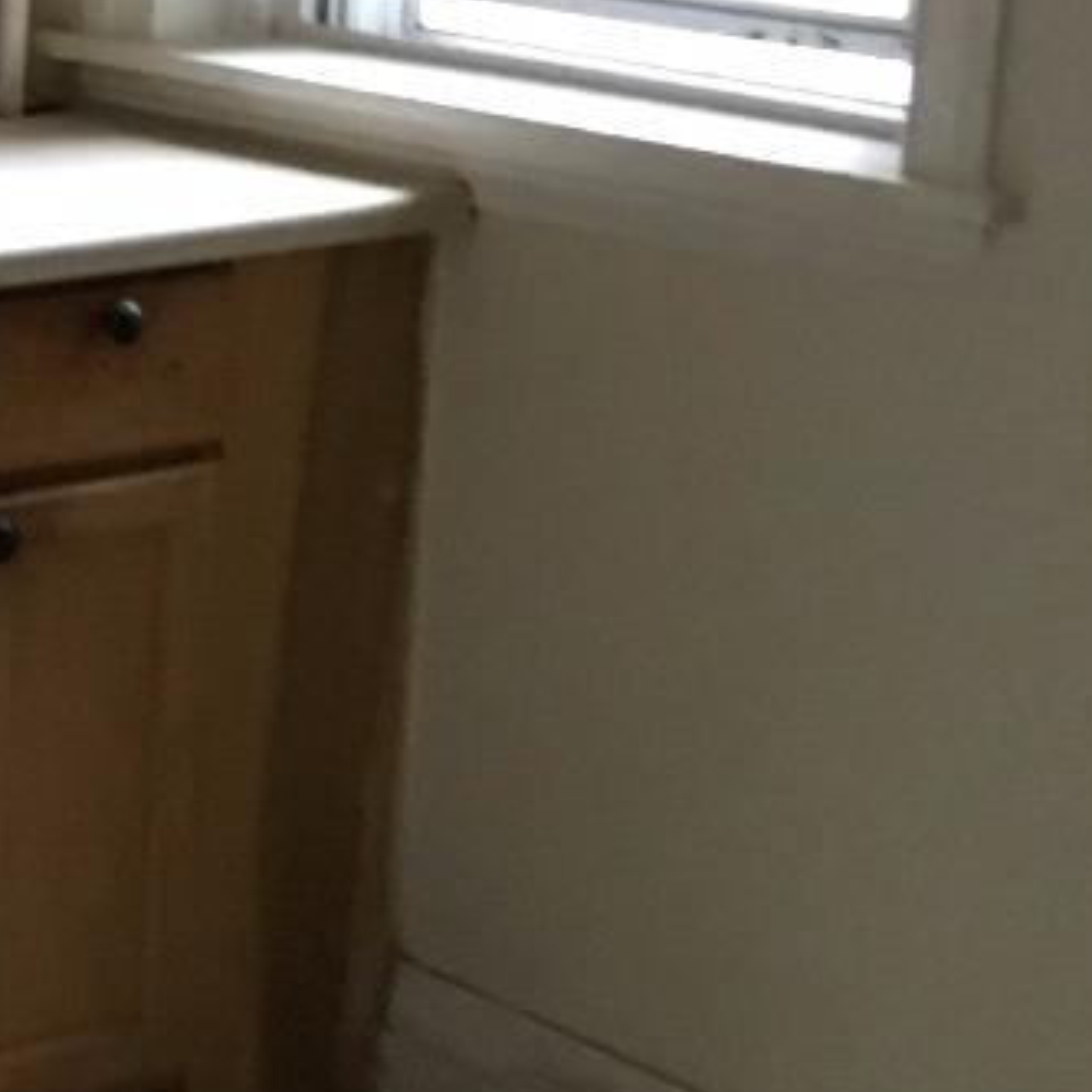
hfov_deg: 13.1
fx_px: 3962
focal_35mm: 111
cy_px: 131
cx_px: -1223
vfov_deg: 15.5
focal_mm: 4.15
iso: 200
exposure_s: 1/24
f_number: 2.2
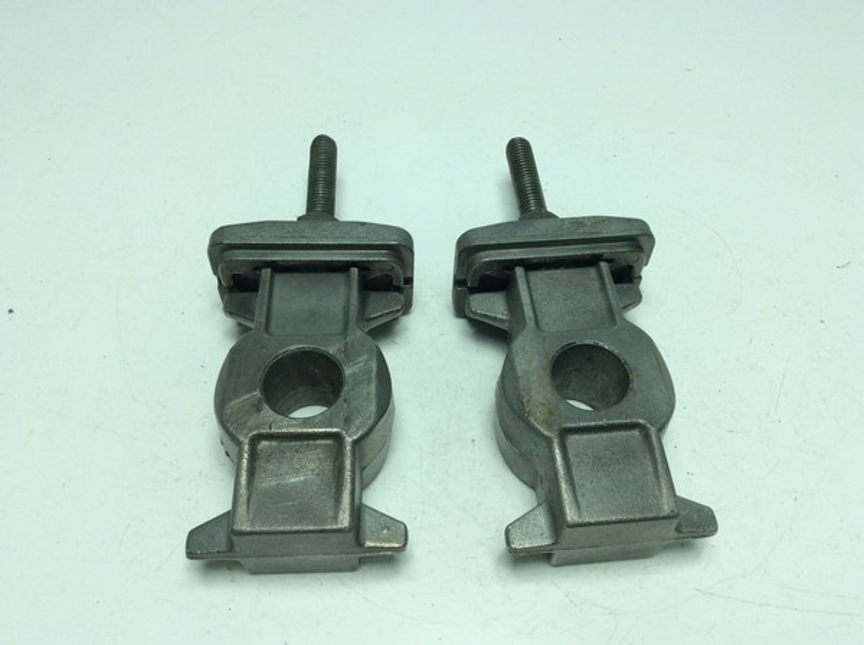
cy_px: 322
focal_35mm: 32
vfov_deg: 44.0
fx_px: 797
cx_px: 432
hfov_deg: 56.9
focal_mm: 3.3
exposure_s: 1/545
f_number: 2.4
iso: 32
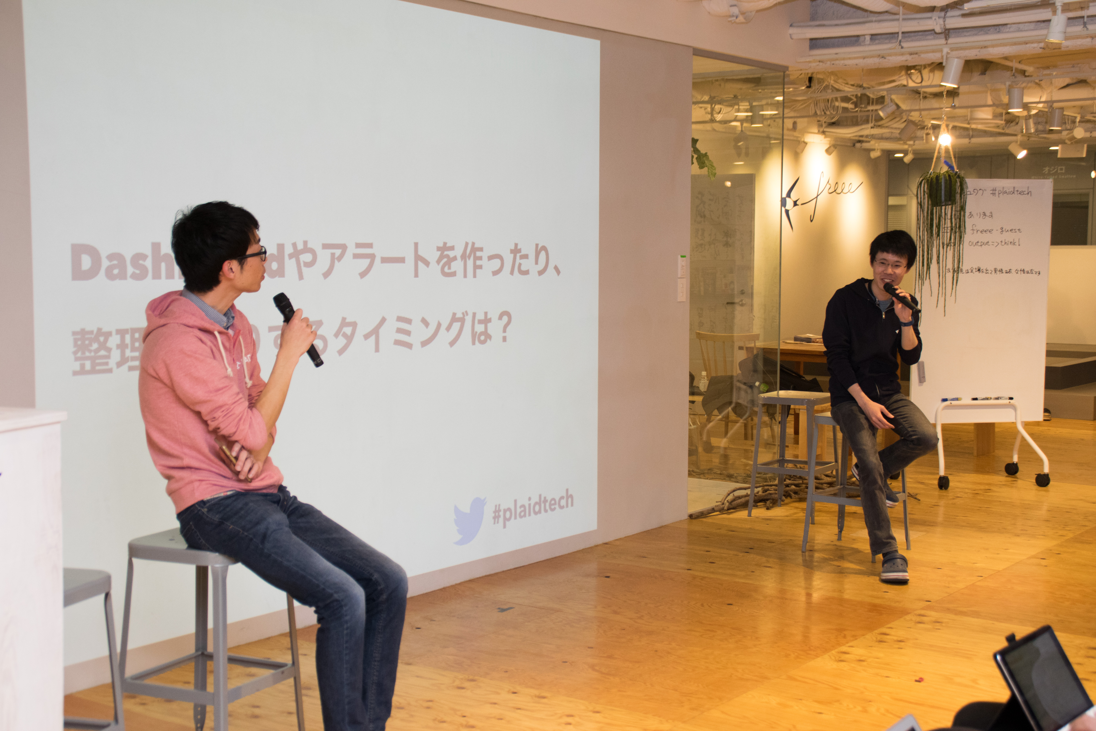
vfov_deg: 28.1
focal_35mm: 48
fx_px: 1461
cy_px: 366
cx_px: 548
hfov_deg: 41.1
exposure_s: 1/125
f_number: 5
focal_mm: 32
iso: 800
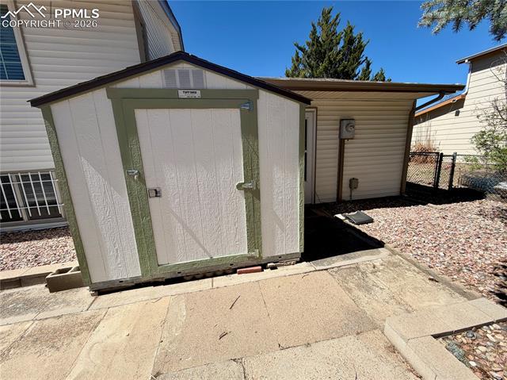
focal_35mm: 14
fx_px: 205
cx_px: 254
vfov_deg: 85.6
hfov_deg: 102.1
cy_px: 190
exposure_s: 1/779
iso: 20
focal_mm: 2.22
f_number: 2.2
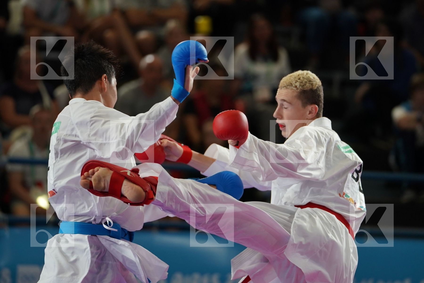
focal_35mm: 291
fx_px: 3427
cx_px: 212
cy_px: 142
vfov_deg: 4.7
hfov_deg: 7.1
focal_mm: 194
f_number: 2.8
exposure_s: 1/1000
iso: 1000
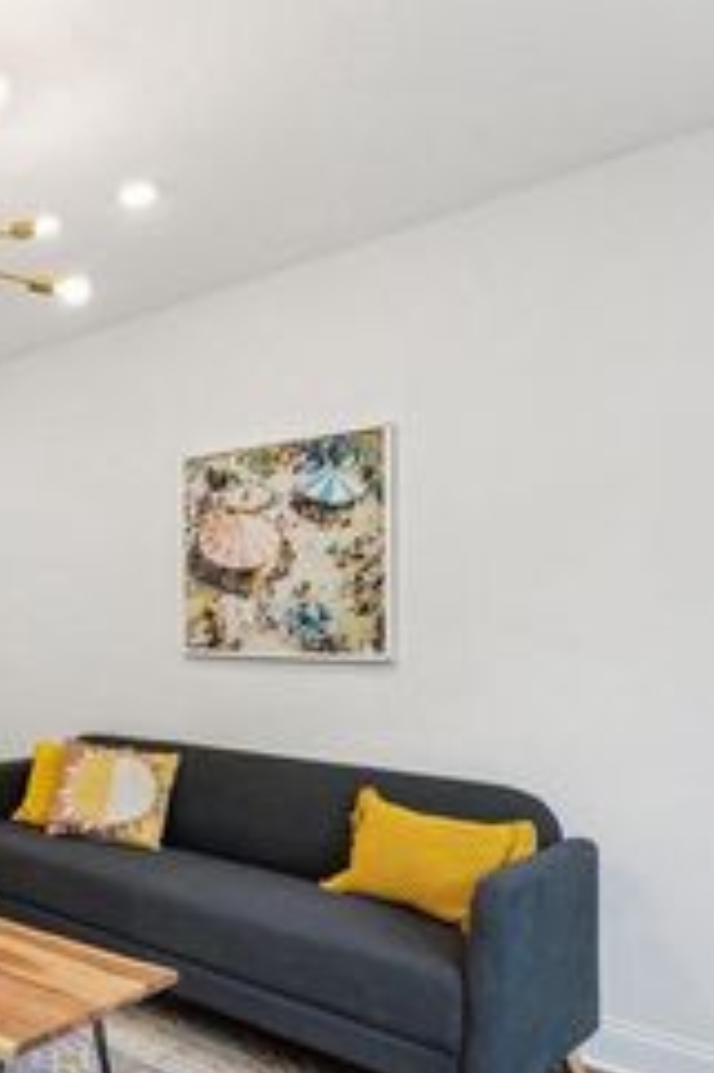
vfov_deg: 63.3
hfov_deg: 35.7
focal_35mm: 29
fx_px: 864
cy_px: 621
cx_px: -133
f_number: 9
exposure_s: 1/10
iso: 250
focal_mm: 14
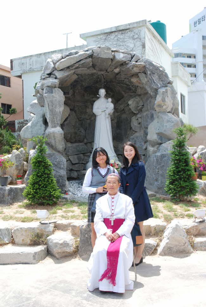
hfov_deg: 33.1
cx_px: 103
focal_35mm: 40
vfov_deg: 47.9
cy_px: 154
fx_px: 346
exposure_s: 1/100
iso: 200
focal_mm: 27
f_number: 11
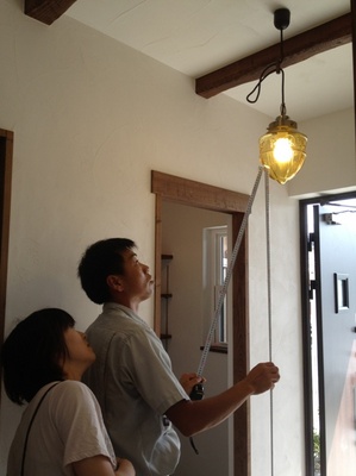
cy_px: 238
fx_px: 481
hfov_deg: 40.6
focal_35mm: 35
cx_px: 178
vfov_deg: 52.7
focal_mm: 4.28
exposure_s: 1/171
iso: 64
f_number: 2.4
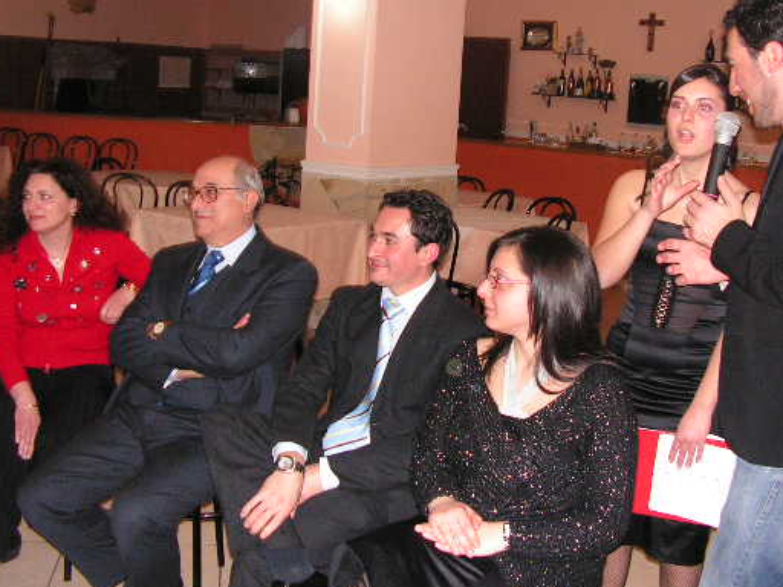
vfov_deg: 32.1
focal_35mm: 45
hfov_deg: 42.0
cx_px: 450
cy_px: 231
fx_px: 1018
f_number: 3.2
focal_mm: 6
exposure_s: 1/40
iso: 200
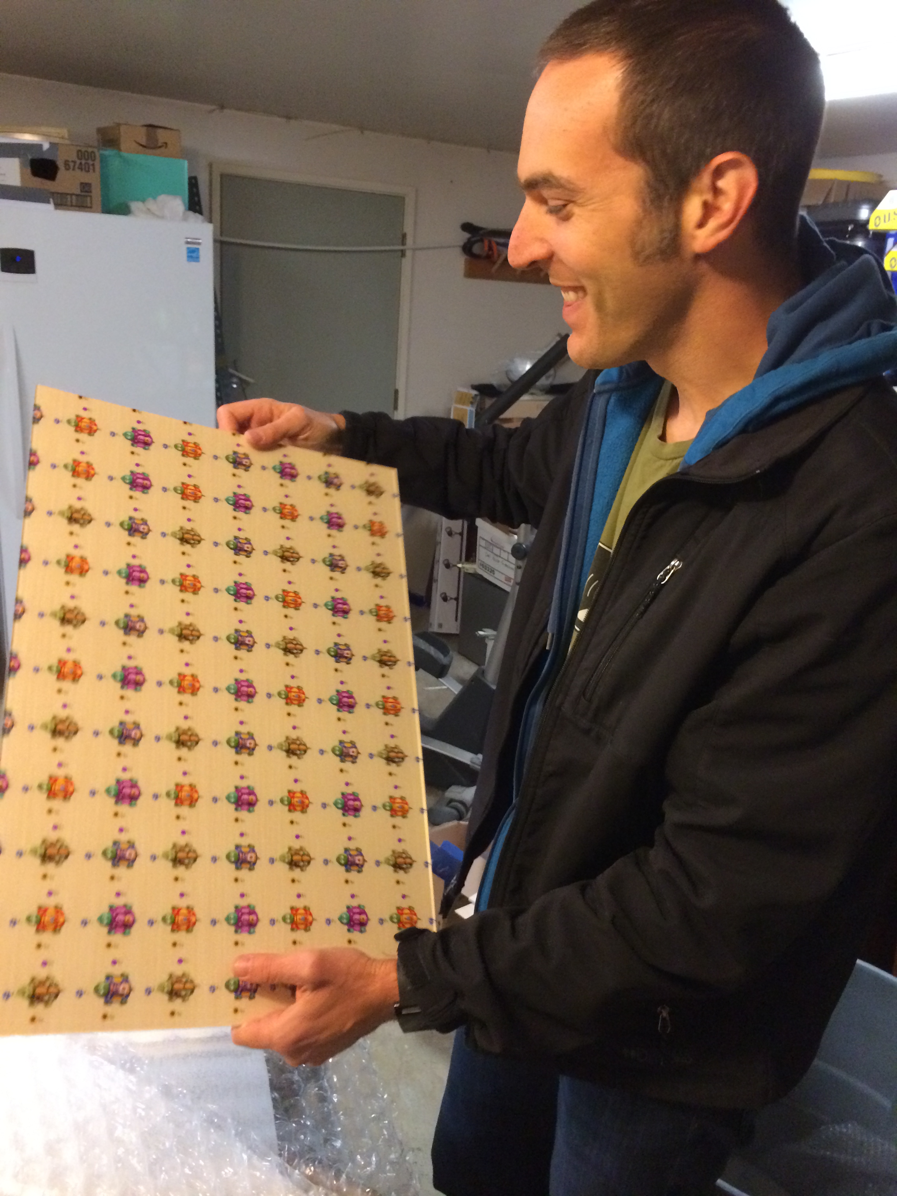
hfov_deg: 46.8
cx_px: 448
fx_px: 1037
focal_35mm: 30
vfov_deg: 60.0
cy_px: 598
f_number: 2.2
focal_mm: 4.12
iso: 320
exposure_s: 1/30
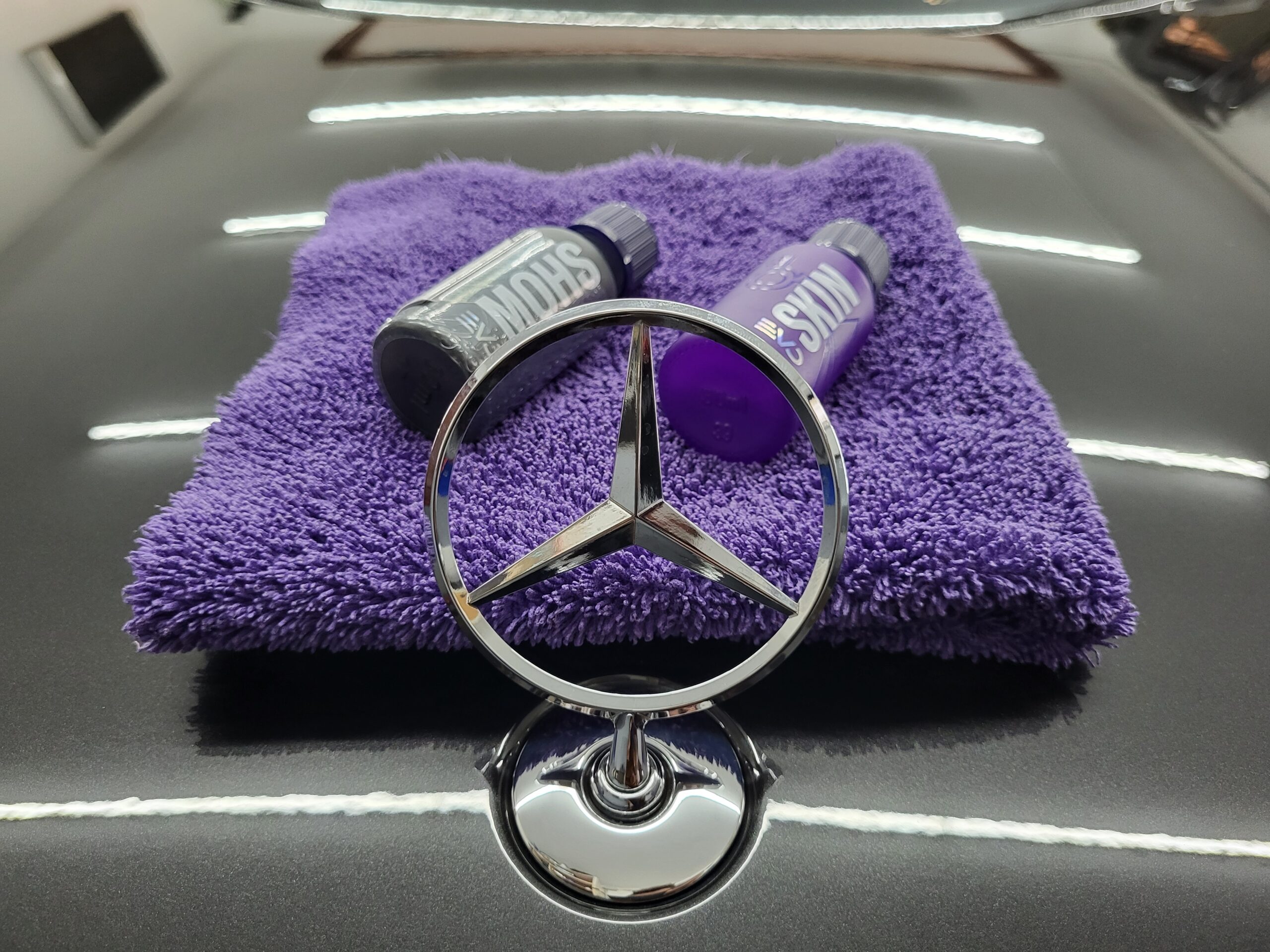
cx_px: 635
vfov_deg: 53.1
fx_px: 954
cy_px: 476
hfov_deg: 67.3
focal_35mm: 26
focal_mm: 5.4
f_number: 1.8
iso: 320
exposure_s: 1/100
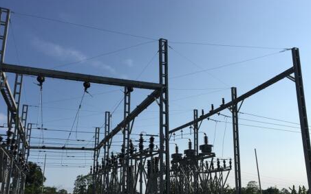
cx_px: 171
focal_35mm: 34
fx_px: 288
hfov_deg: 56.6
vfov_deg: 37.0
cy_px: 124
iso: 25
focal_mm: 4.15
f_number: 2.2
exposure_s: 1/3497
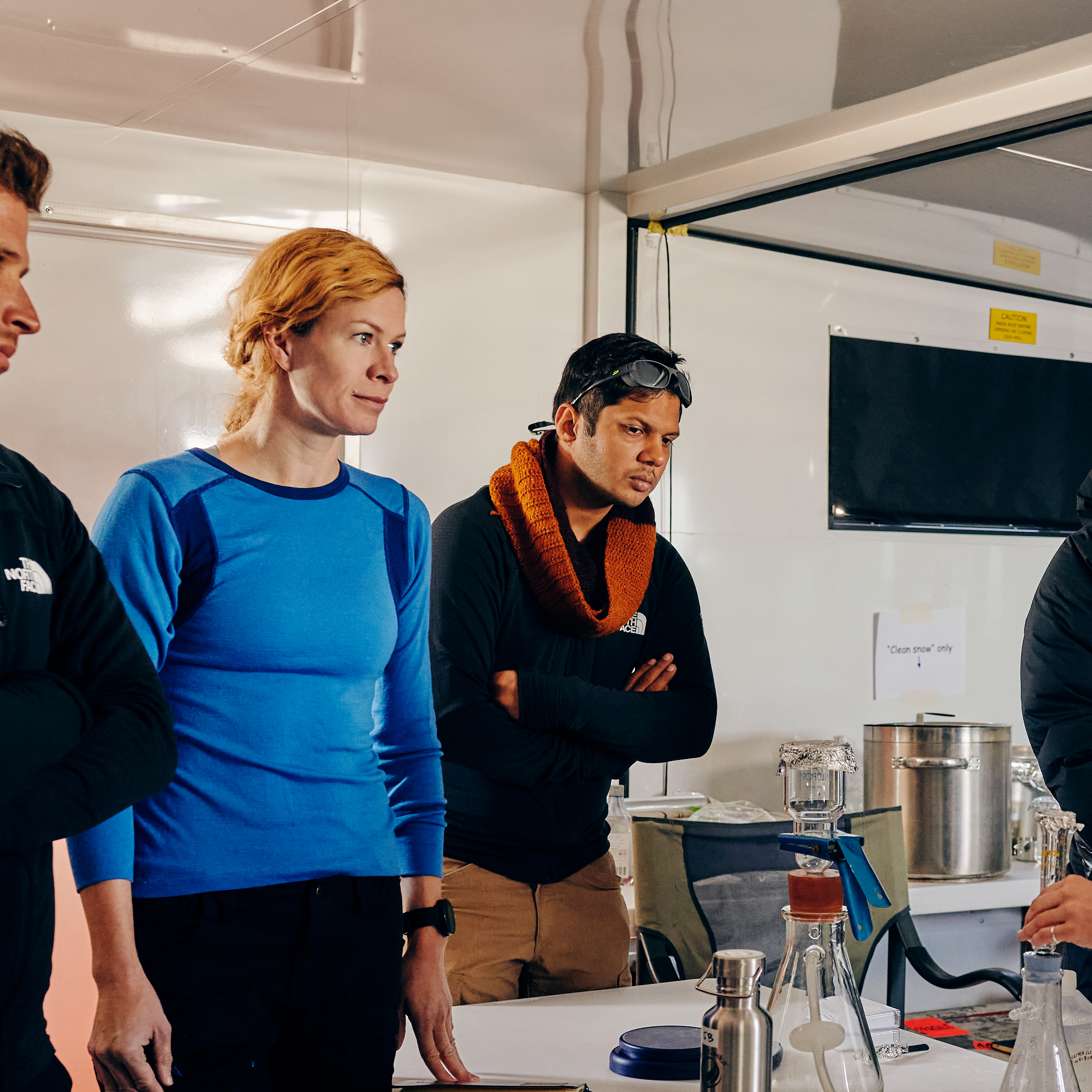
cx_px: 932
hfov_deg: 27.8
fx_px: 2141
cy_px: 683
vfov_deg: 28.5
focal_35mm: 60
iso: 800
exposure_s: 1/100
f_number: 4.5
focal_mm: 35
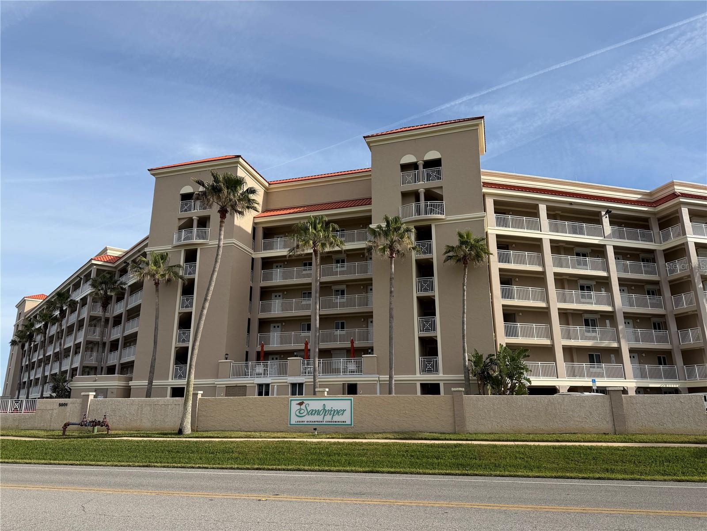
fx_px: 490
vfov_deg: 56.8
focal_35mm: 24
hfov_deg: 71.6
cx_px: 354
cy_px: 266
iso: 80
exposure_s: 1/4673
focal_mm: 6.76
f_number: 1.78
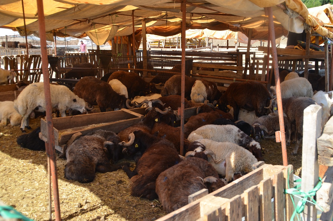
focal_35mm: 33
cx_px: 166
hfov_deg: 57.3
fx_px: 305
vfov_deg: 39.8
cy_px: 110
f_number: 8
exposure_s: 1/250
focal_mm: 22
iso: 200
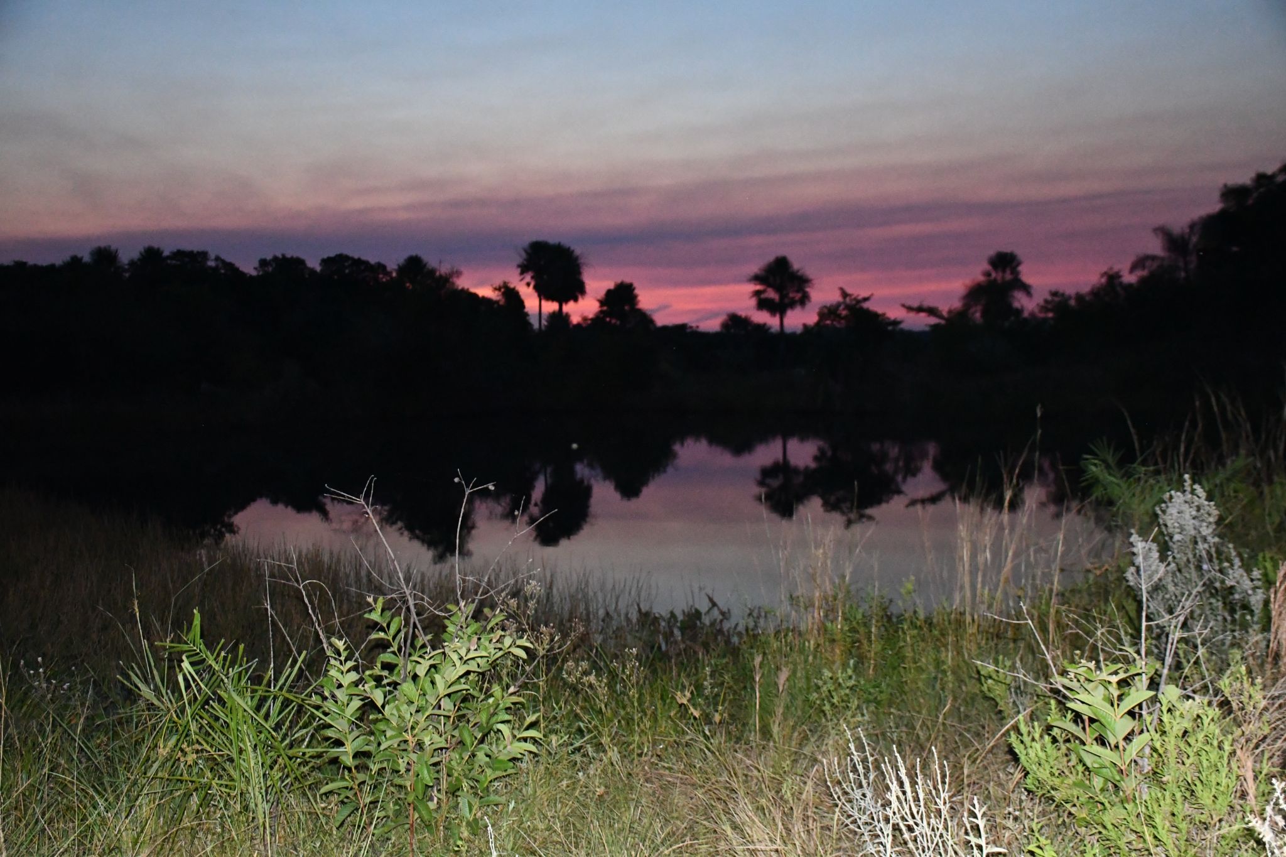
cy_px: 428
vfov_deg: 34.2
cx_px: 643
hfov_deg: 49.6
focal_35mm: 39
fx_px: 1393
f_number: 3.8
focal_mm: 26
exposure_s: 1/60
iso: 6400
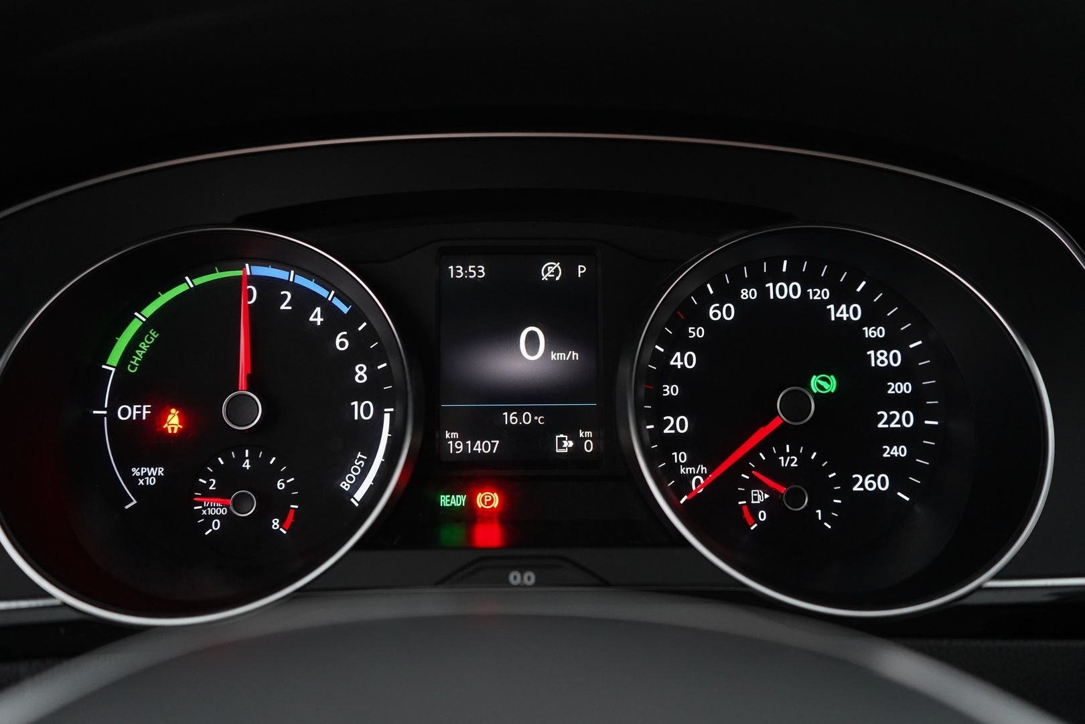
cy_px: 362
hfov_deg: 57.2
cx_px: 542
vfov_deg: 40.0
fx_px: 995
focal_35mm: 33
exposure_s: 1/80
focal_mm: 33
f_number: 4
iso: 4000
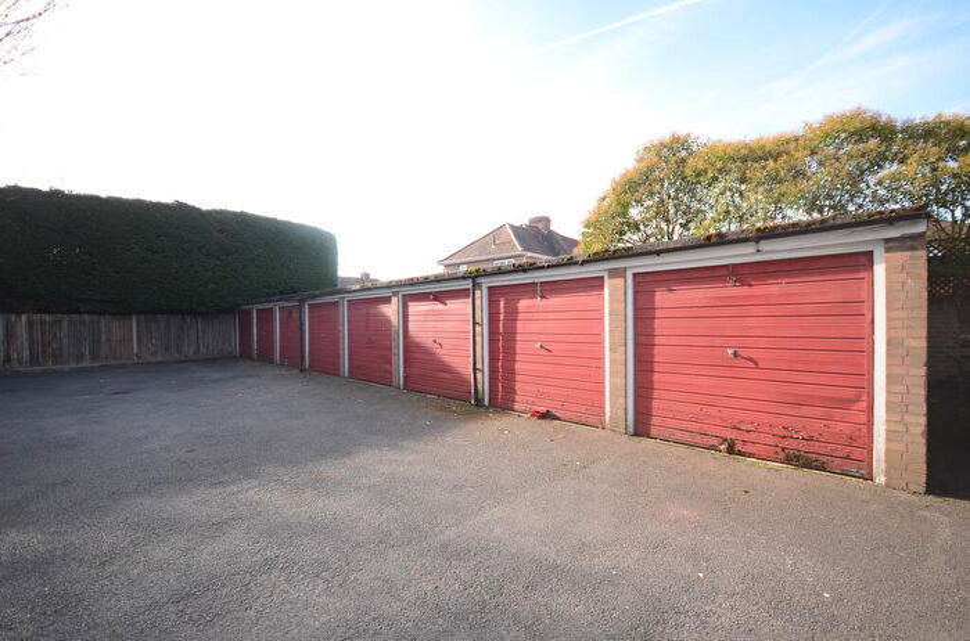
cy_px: 320
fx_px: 403
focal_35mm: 15
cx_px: 485
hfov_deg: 100.5
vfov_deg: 77.0
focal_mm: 10
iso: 100
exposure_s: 1/160
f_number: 4
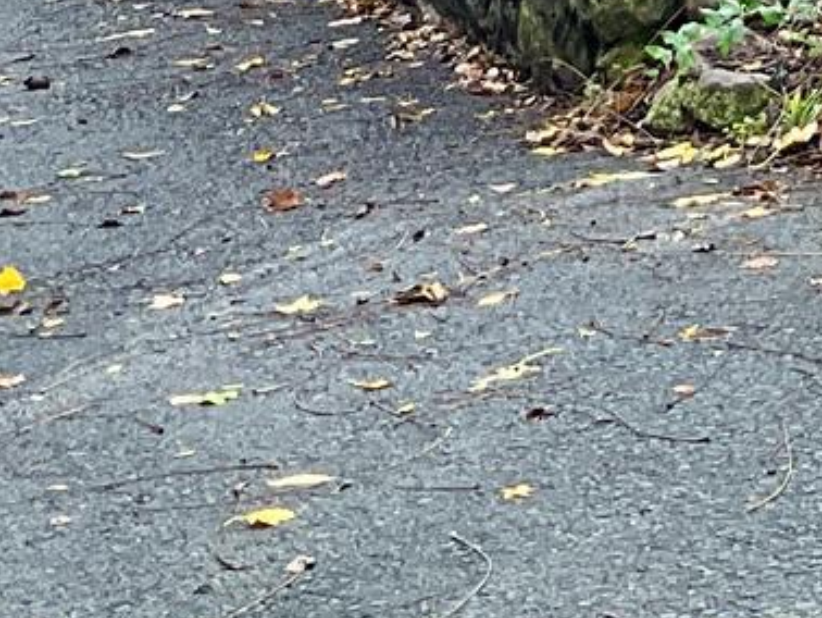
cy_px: -1038
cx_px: 1494
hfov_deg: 11.6
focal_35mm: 157
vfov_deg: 8.4
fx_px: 3731
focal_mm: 3
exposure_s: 1/264
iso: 16
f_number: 1.8
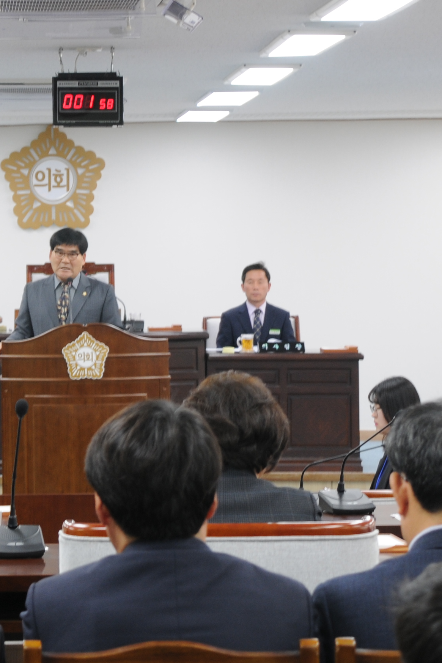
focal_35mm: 147
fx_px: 2708
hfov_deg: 9.3
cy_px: 218
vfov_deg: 13.9
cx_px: 20
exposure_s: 1/13
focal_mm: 40
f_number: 4.2
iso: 200
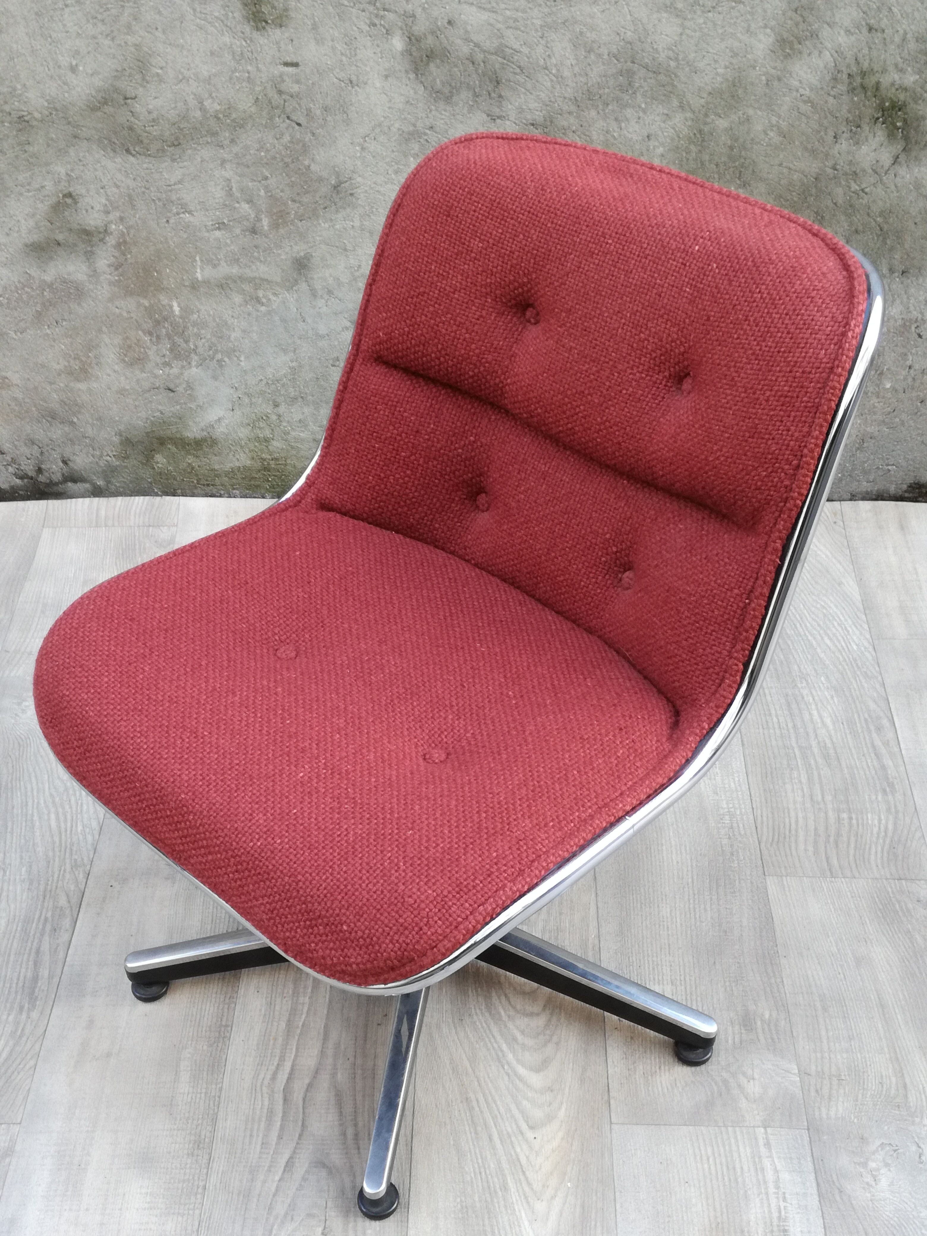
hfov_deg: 51.4
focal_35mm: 27
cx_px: 464
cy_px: 618
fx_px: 964
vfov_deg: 65.3
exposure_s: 1/50
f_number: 2
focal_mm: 3.79
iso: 80
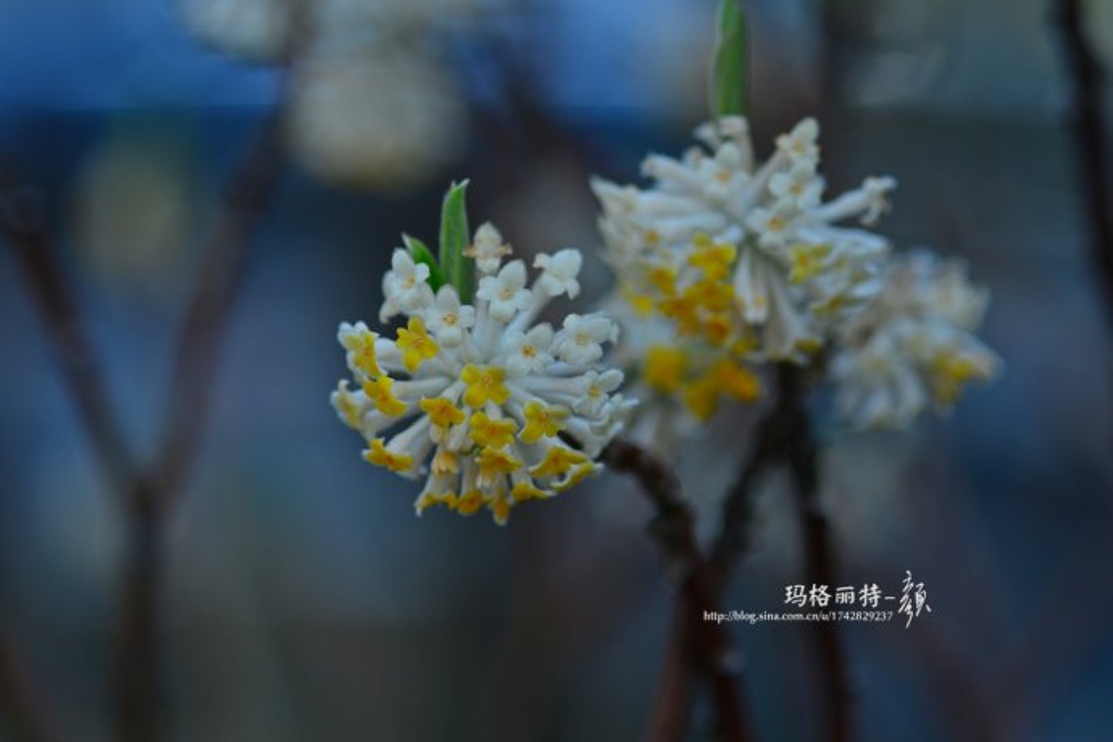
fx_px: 3246
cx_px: 556
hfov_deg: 19.5
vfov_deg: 13.0
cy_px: 371
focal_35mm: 105
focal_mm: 105
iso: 200
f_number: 3.5
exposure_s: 1/1600
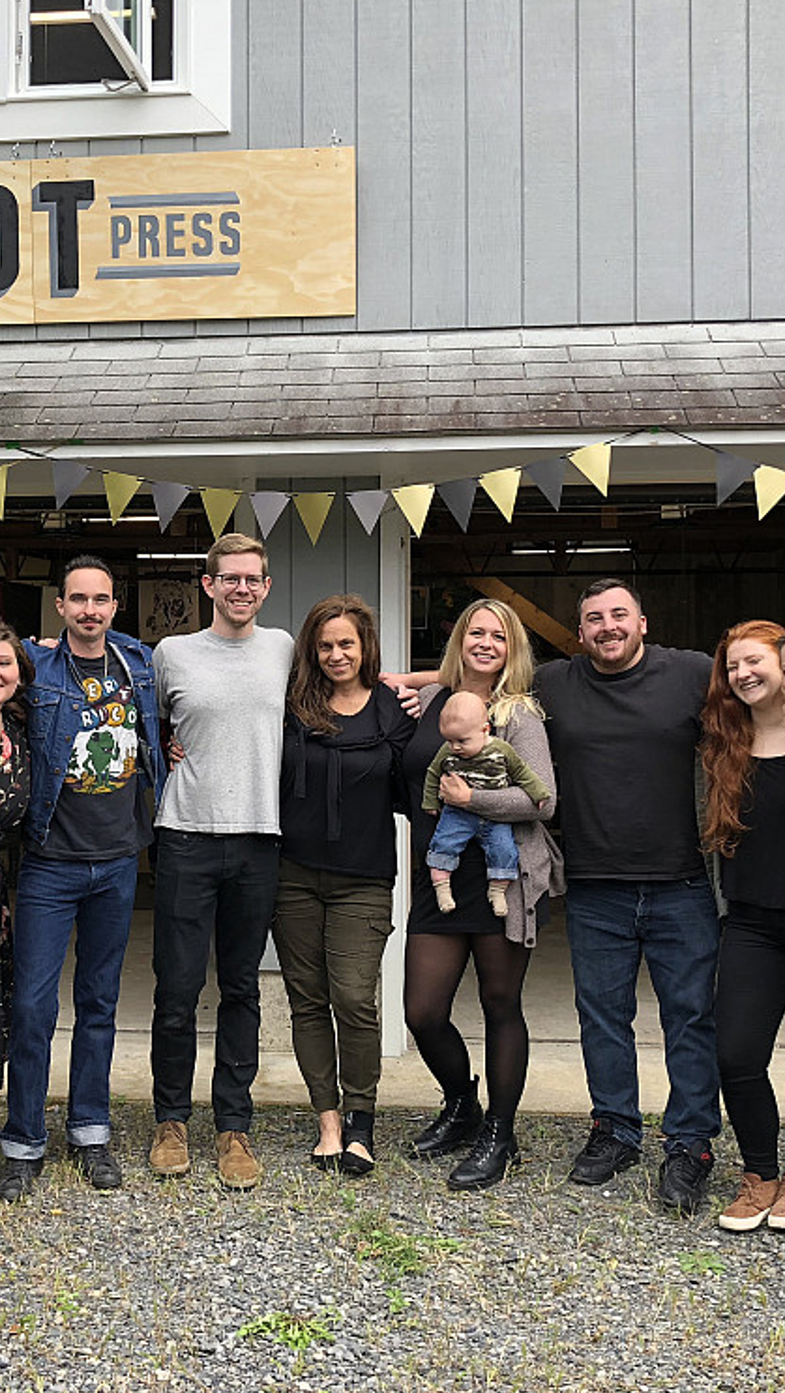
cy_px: 693
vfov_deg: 49.4
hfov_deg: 28.9
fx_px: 1516
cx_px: 279
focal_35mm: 41
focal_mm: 3.99
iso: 20
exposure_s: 1/159
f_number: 1.8
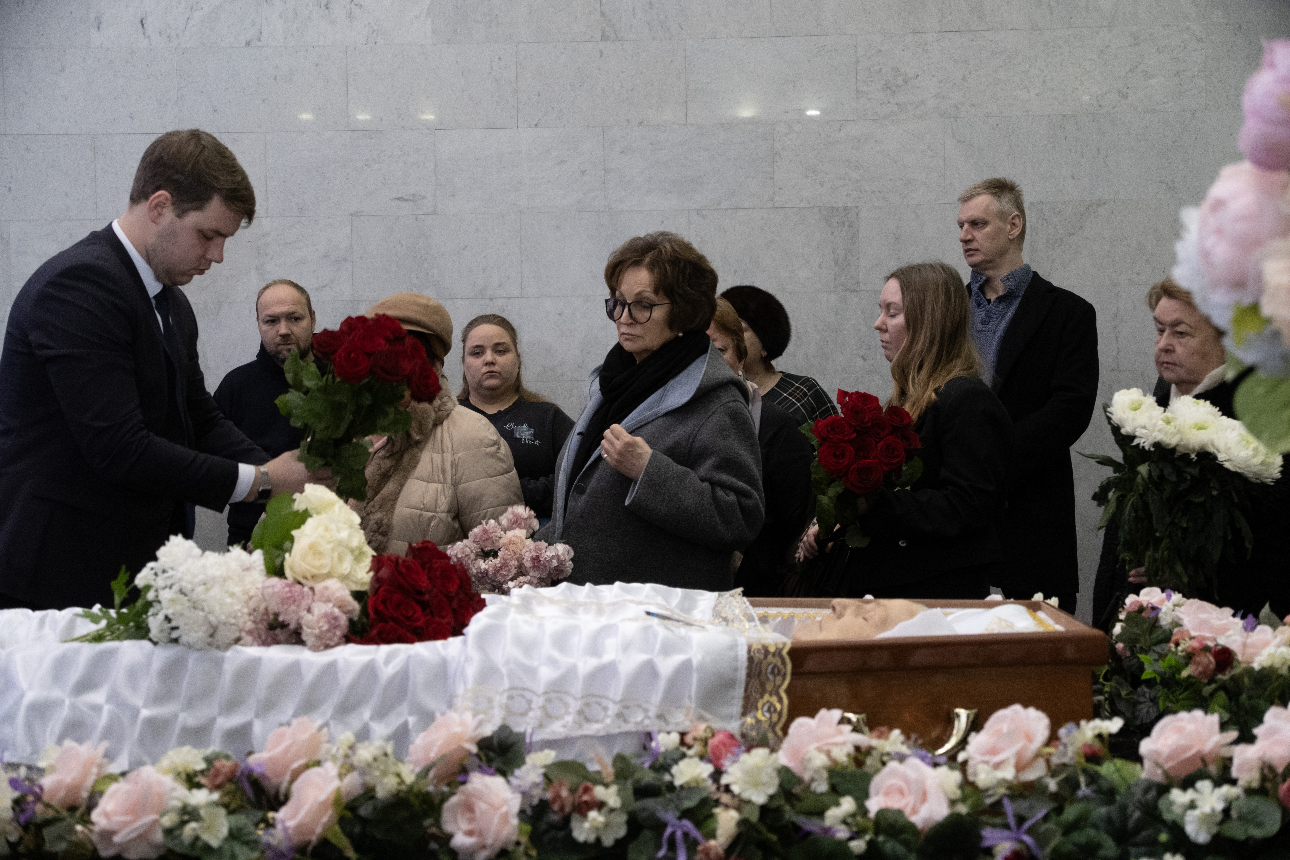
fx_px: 1720
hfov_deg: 41.1
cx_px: 645
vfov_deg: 28.1
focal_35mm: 48
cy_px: 430
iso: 3200
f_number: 4
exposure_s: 1/60
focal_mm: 32.1
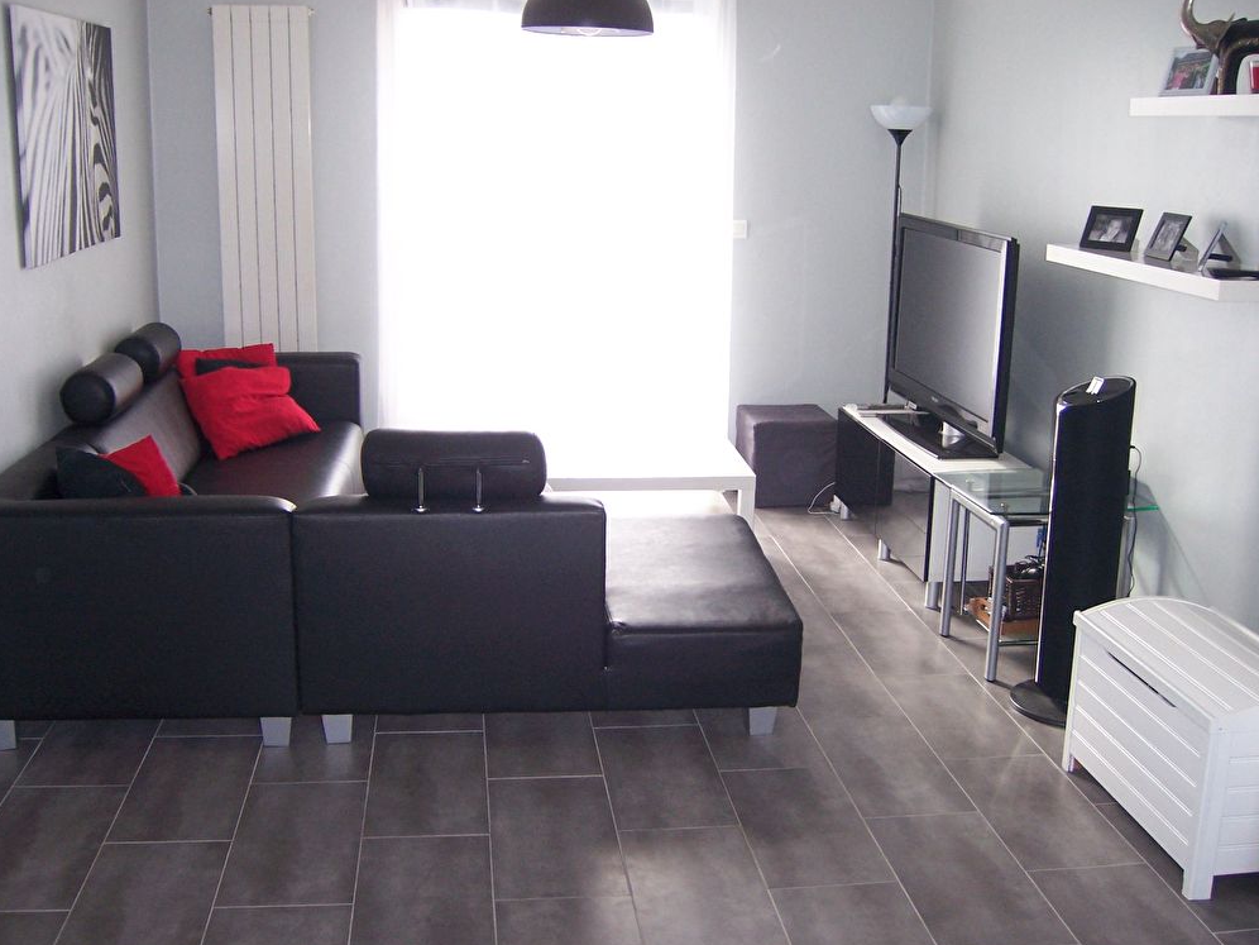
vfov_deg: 38.7
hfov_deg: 50.1
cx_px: 622
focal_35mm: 37
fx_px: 1346
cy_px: 473
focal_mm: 6.2
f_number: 2.8
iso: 125
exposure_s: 1/80
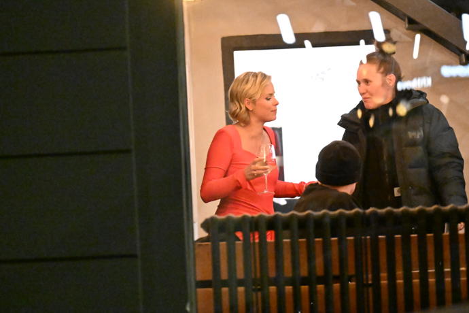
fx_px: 3908
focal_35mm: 300
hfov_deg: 6.9
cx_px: 234
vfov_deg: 4.6
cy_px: 156
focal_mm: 200
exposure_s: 1/250
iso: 25600
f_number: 2.8
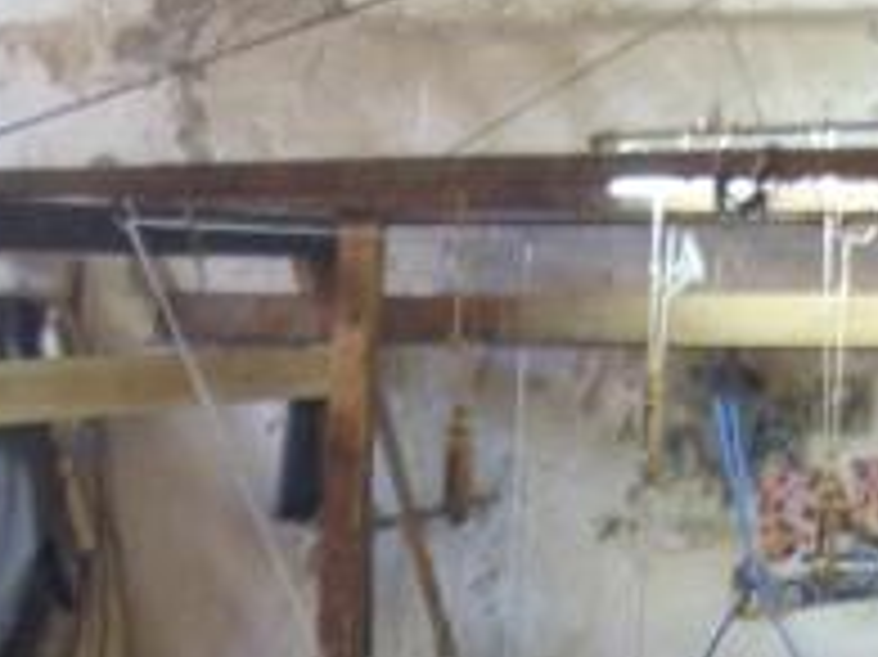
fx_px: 2915
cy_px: 765
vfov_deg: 12.6
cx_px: 576
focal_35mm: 115
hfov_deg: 17.1
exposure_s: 1/8
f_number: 2.6
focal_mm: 5.8
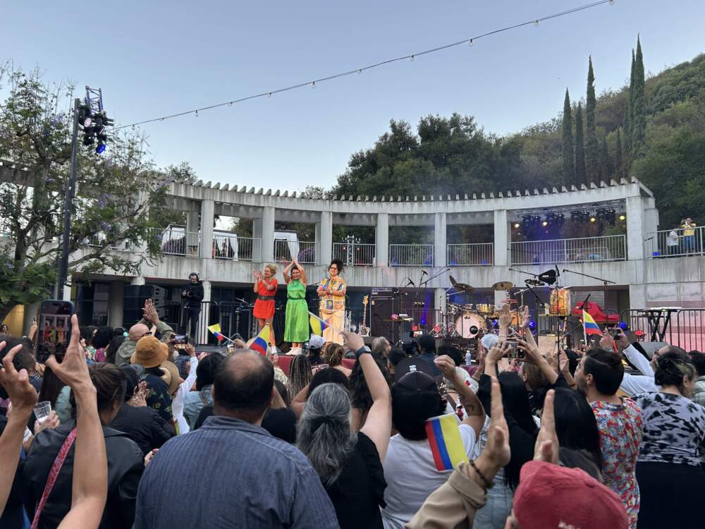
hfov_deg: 67.3
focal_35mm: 26
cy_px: 264
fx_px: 530
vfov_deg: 53.1
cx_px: 352
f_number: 1.5
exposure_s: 1/120
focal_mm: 5.7
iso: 64
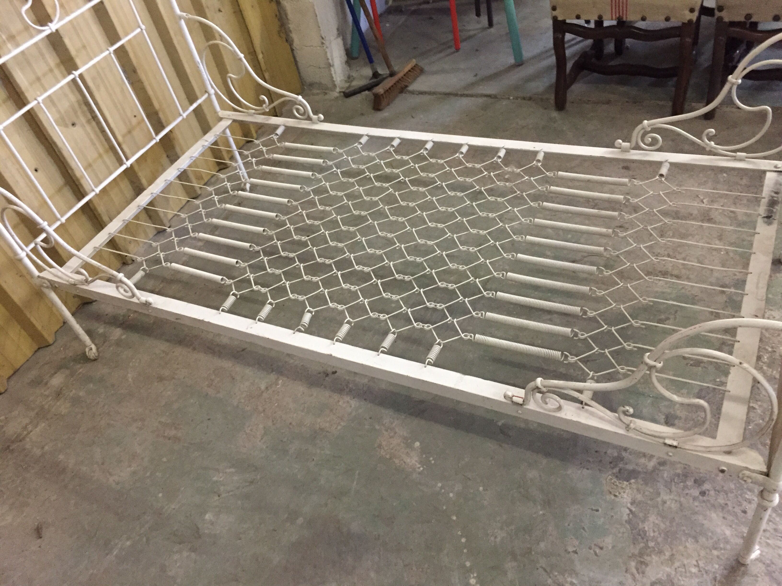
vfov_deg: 48.2
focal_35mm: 29
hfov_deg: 61.7
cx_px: 391
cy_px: 293
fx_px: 655
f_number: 2.2
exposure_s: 1/17
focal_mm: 4.15
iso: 250
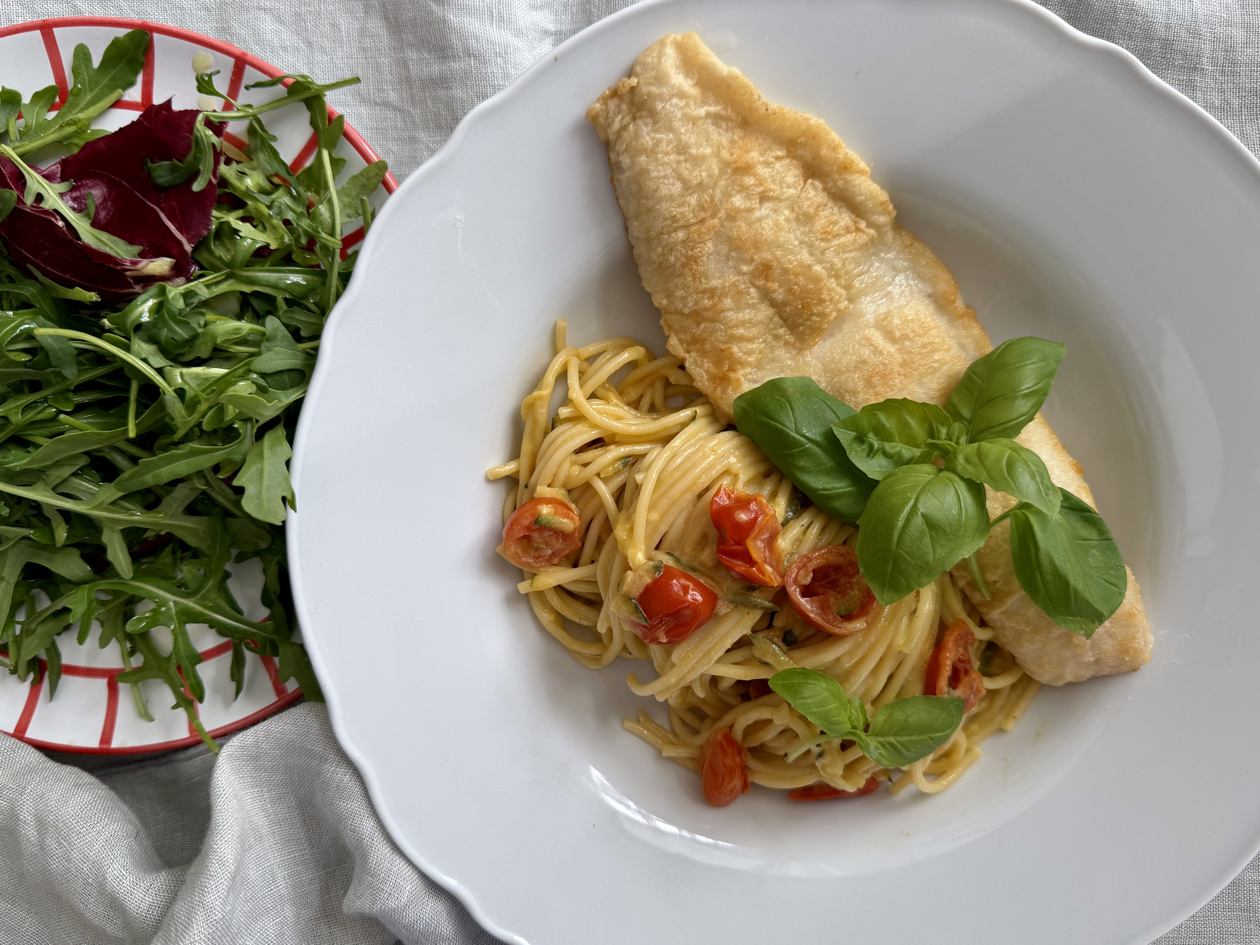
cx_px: 603
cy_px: 462
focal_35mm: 26
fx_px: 946
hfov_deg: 67.3
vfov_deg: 53.1
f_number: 1.78
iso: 50
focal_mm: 6.76
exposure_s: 1/140
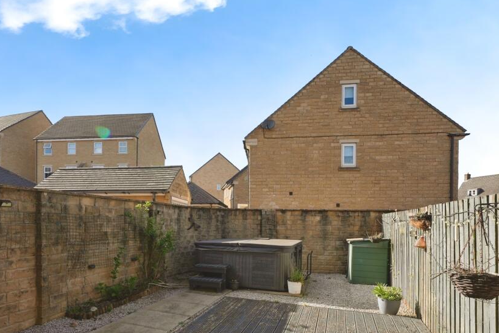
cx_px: 222
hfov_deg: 83.6
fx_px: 277
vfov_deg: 61.4
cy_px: 203
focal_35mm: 20
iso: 100
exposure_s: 1/200
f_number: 8
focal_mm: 16
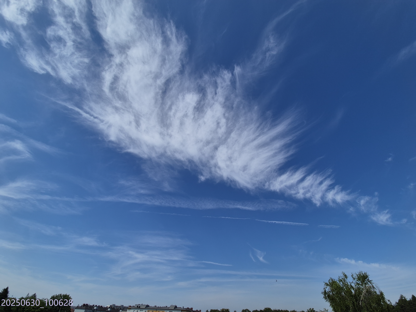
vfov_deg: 89.9
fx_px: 156
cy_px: 156
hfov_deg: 106.2
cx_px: 208
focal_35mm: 13
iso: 50
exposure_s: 1/3648
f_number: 2.2
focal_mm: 2.2
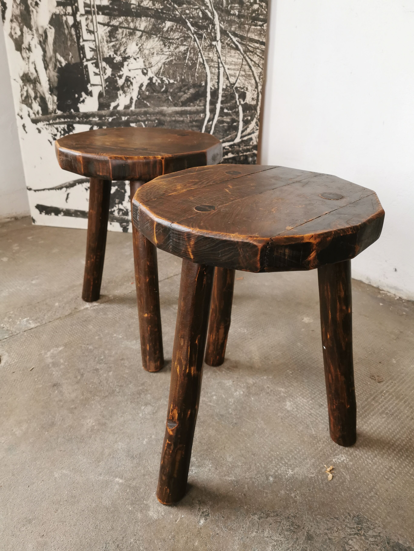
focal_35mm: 27
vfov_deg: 65.3
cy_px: 276
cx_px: 207
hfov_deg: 51.4
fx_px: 431
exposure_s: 1/50
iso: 160
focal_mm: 5.56
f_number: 1.6
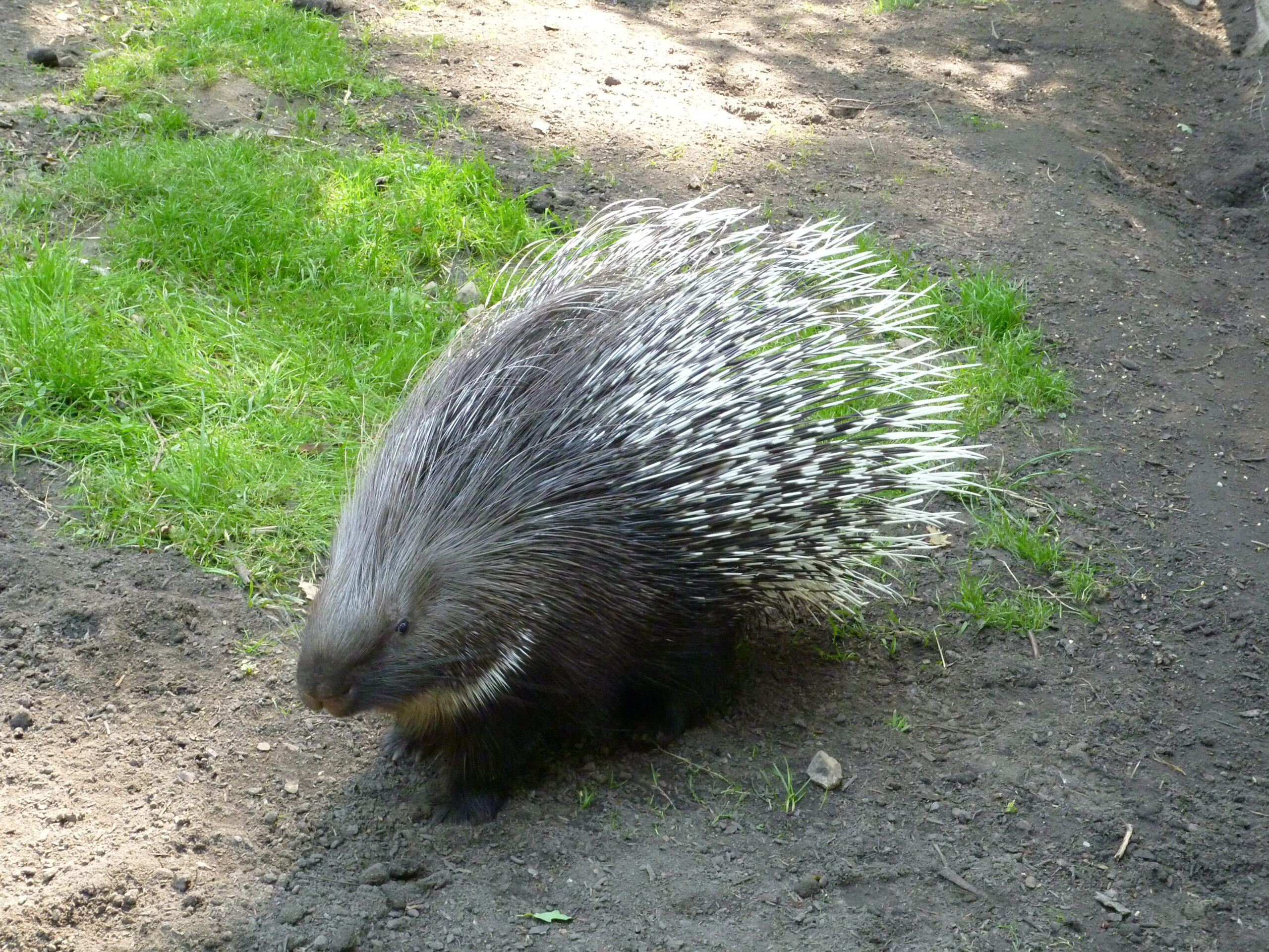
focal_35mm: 70
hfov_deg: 27.8
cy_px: 476
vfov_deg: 21.0
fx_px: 2566
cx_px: 634
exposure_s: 1/40
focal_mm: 12.4
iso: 400
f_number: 5.1
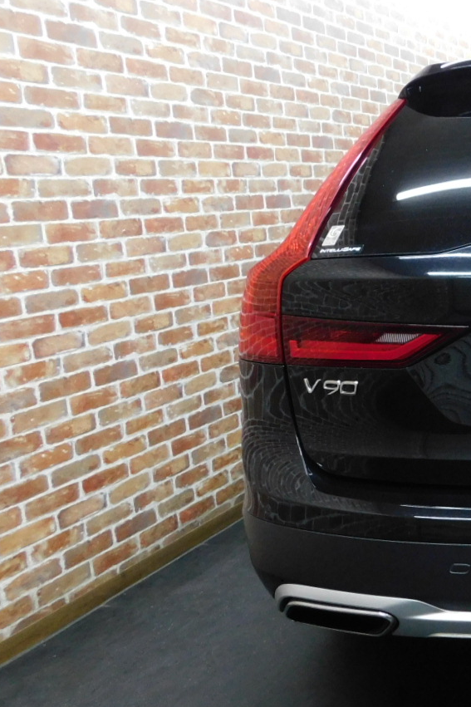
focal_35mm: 45
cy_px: 363
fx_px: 883
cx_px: 639
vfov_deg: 43.6
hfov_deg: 25.1
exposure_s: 1/25
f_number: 3
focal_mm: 4
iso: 400
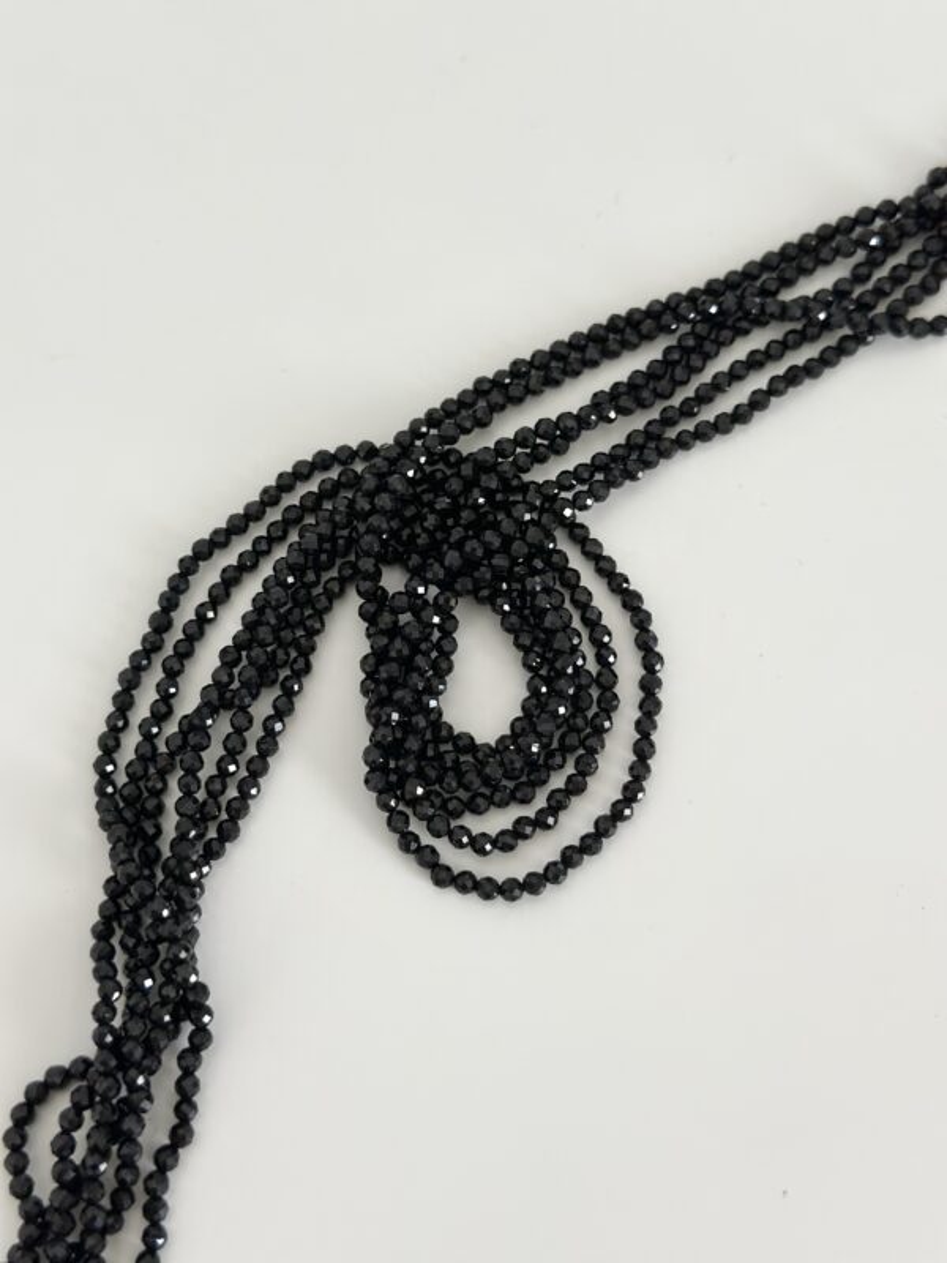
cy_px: 632
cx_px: 474
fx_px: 1751
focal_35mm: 48
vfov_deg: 39.7
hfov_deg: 30.3
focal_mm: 6.86
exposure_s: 1/60
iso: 200
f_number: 1.78
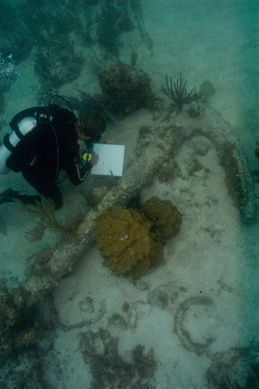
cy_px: 194
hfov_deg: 59.4
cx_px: 130
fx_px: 227
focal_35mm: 21
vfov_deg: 81.3
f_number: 13
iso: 1600
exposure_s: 1/250
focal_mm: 14
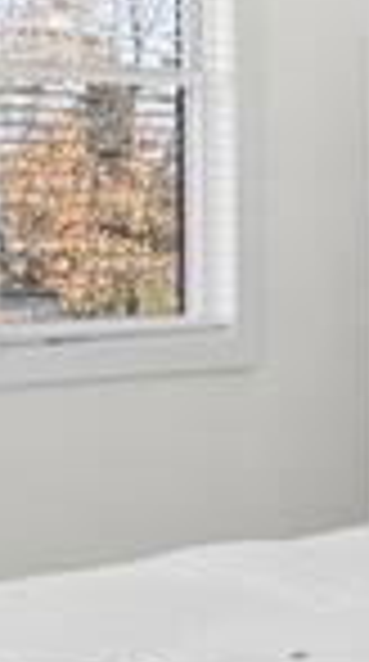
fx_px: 2048
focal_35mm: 117
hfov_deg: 10.3
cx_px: 279
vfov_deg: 18.3
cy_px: 275
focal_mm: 16
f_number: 3.5
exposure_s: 1/40
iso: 200
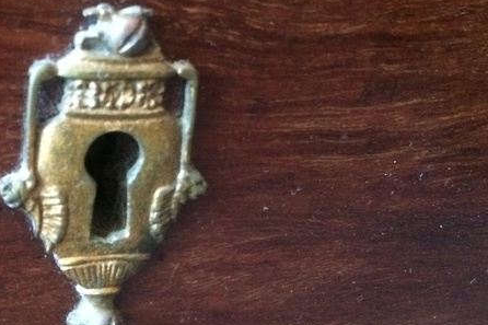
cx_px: 140
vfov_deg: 21.4
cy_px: 234
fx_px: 854
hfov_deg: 31.5
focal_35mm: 63
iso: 500
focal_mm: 4.12
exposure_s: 1/15
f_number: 2.2
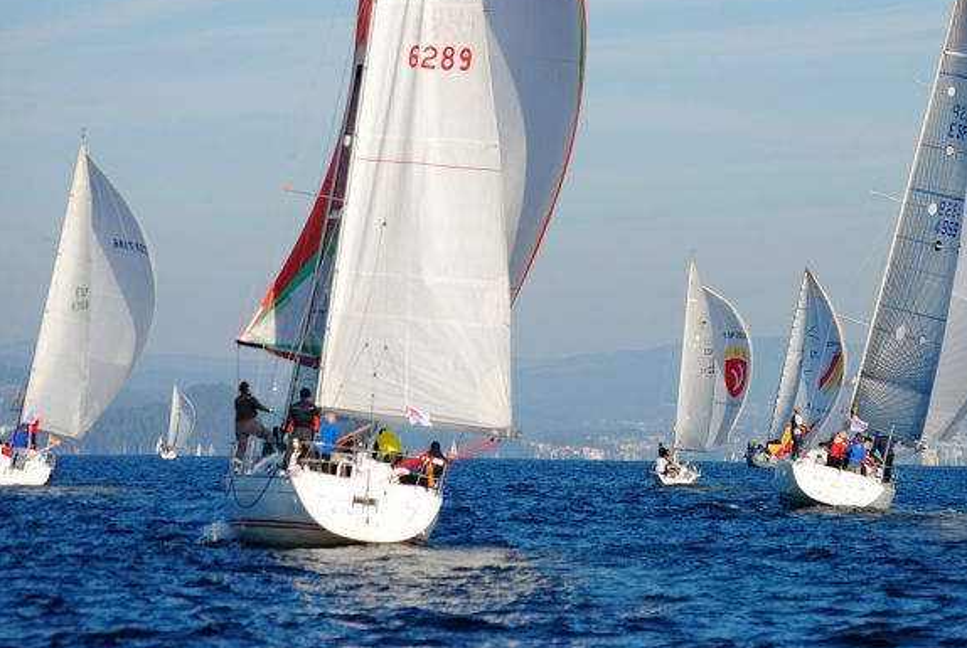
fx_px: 6189
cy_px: 211
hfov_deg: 8.9
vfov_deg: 6.0
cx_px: 617
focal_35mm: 230
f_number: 6.3
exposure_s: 1/640
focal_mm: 110
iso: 100
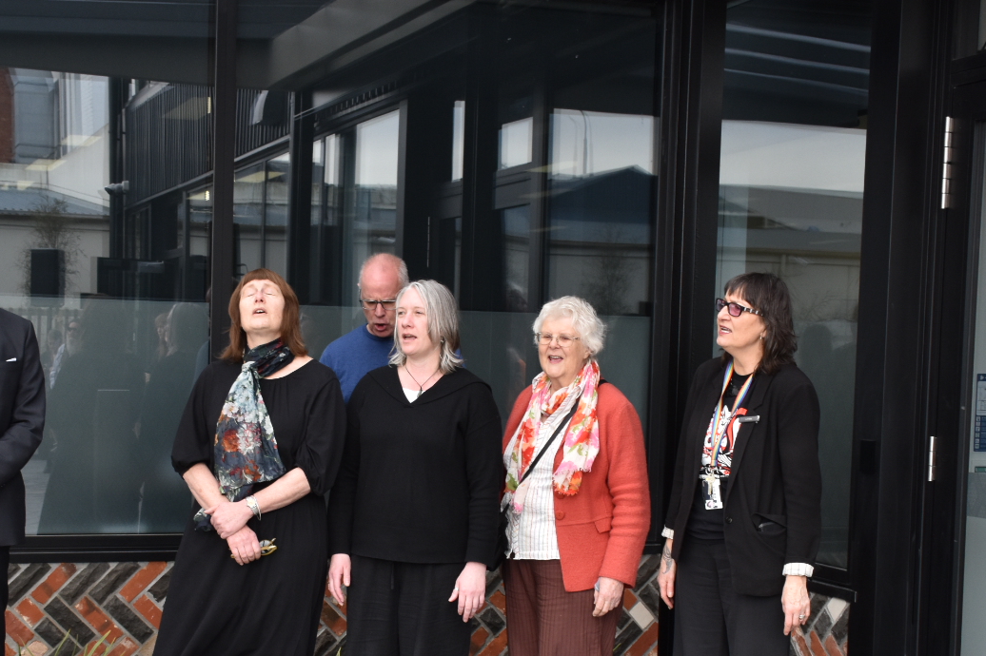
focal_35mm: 61
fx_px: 1670
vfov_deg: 22.1
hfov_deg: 32.8
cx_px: 394
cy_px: 446
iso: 400
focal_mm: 26
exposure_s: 1/200
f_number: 8
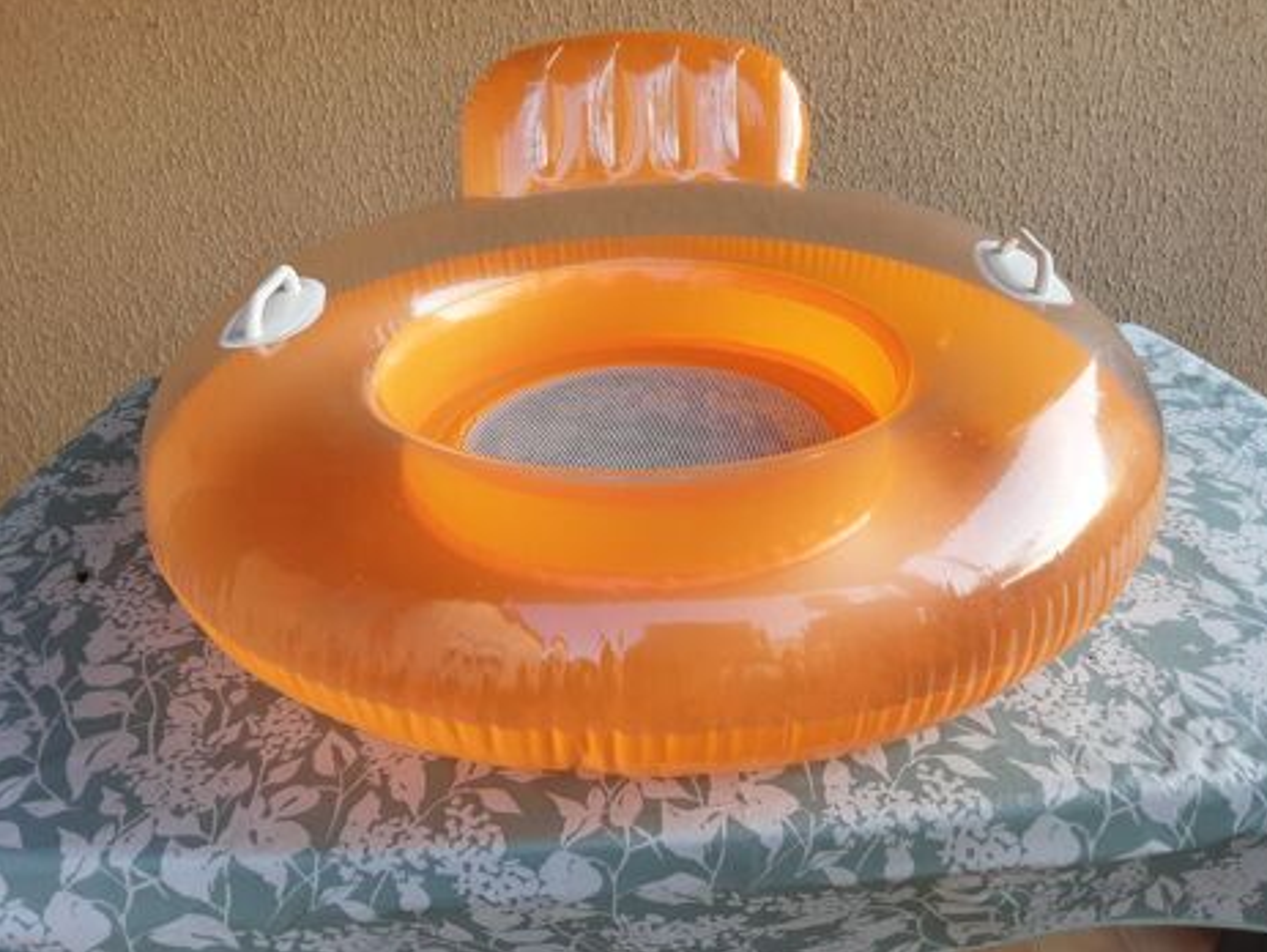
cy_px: 465
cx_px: 651
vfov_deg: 48.3
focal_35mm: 29
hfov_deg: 61.6
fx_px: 1062
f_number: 1.9
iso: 40
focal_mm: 2.9
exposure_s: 1/112
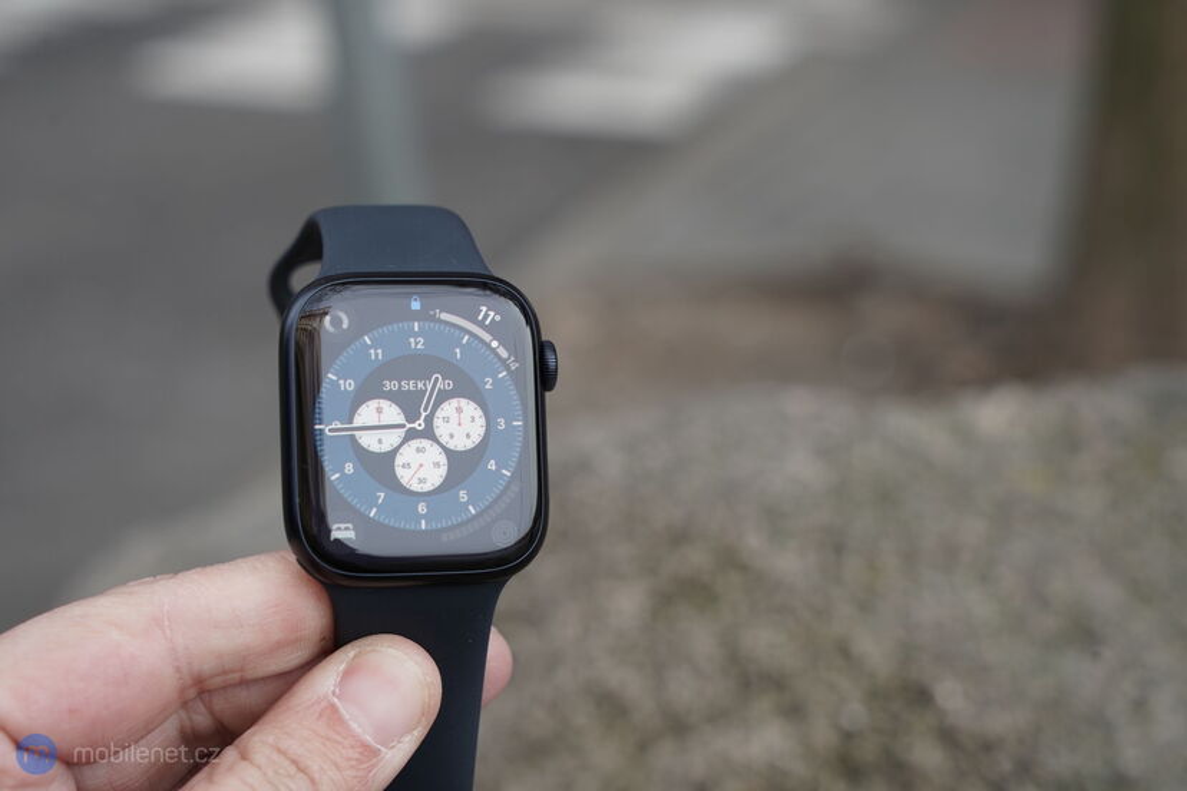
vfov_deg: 19.5
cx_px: 594
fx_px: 2308
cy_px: 396
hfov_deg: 28.8
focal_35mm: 70
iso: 250
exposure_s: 1/160
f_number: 7.1
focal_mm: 70
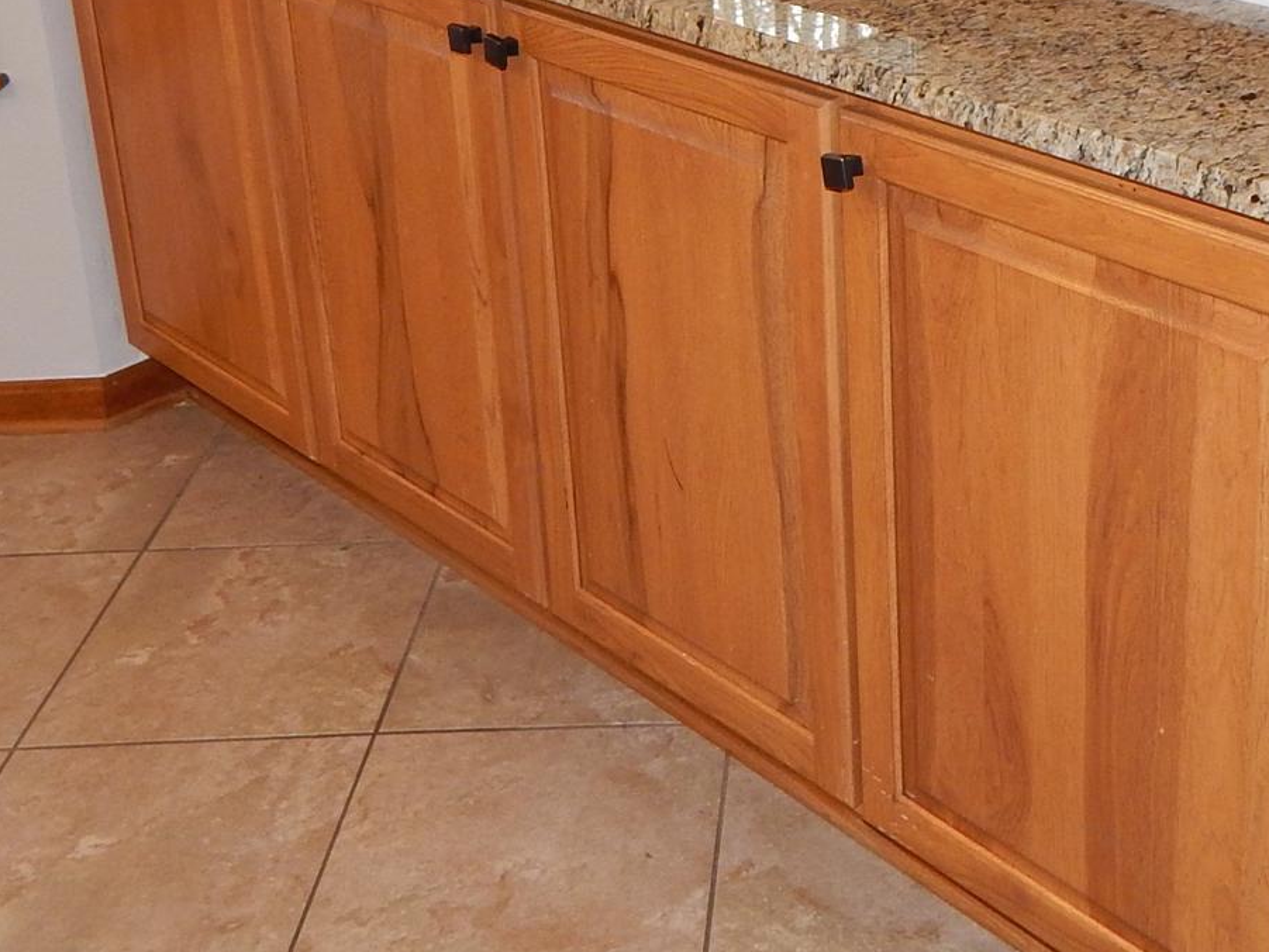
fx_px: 1833
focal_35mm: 50
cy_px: 51
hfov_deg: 37.4
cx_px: 920
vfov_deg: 27.8
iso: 200
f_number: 3
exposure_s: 1/30
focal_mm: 4
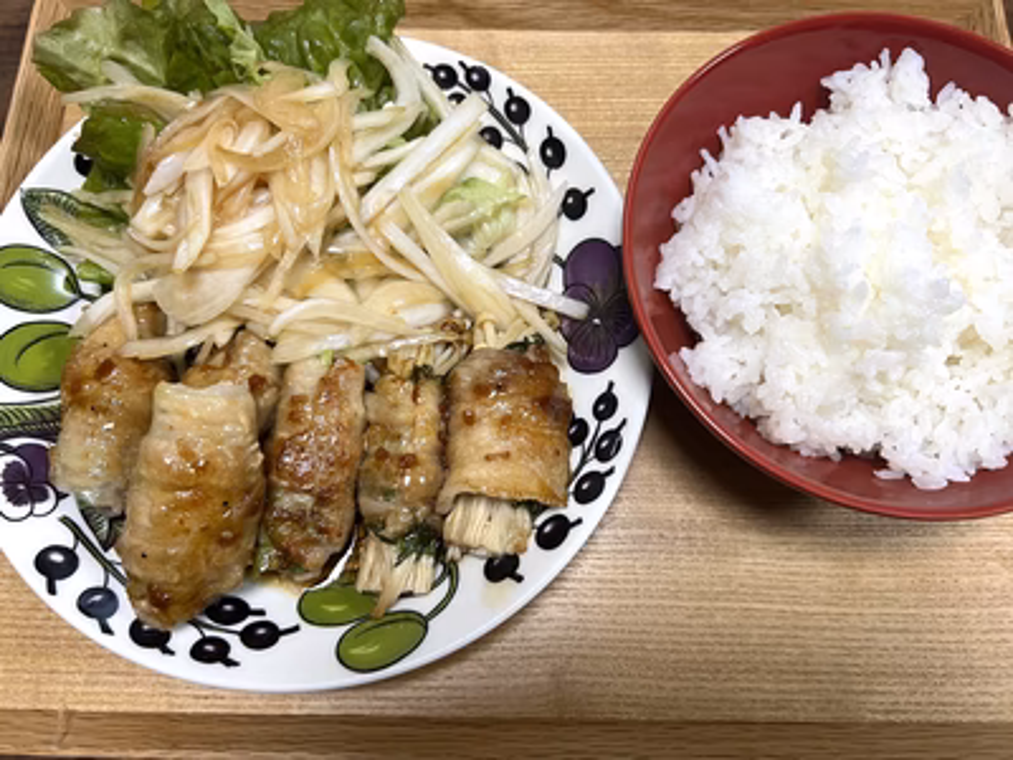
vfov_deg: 53.1
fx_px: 761
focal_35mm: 26
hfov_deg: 67.3
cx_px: 506
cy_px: 380
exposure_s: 1/50
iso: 64
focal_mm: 5.7
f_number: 1.5
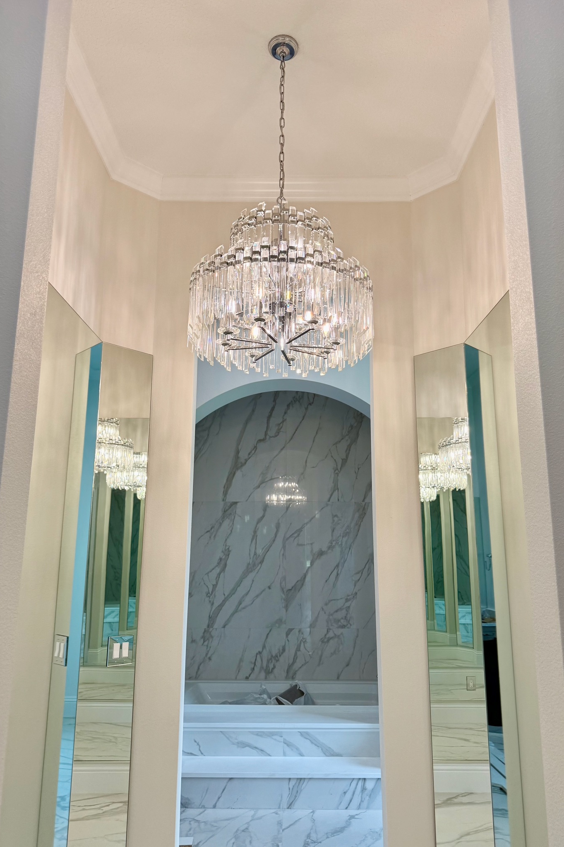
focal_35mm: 25
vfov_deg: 71.5
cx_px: 289
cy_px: 424
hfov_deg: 51.3
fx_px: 588
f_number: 1.78
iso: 100
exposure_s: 1/271
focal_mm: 6.76
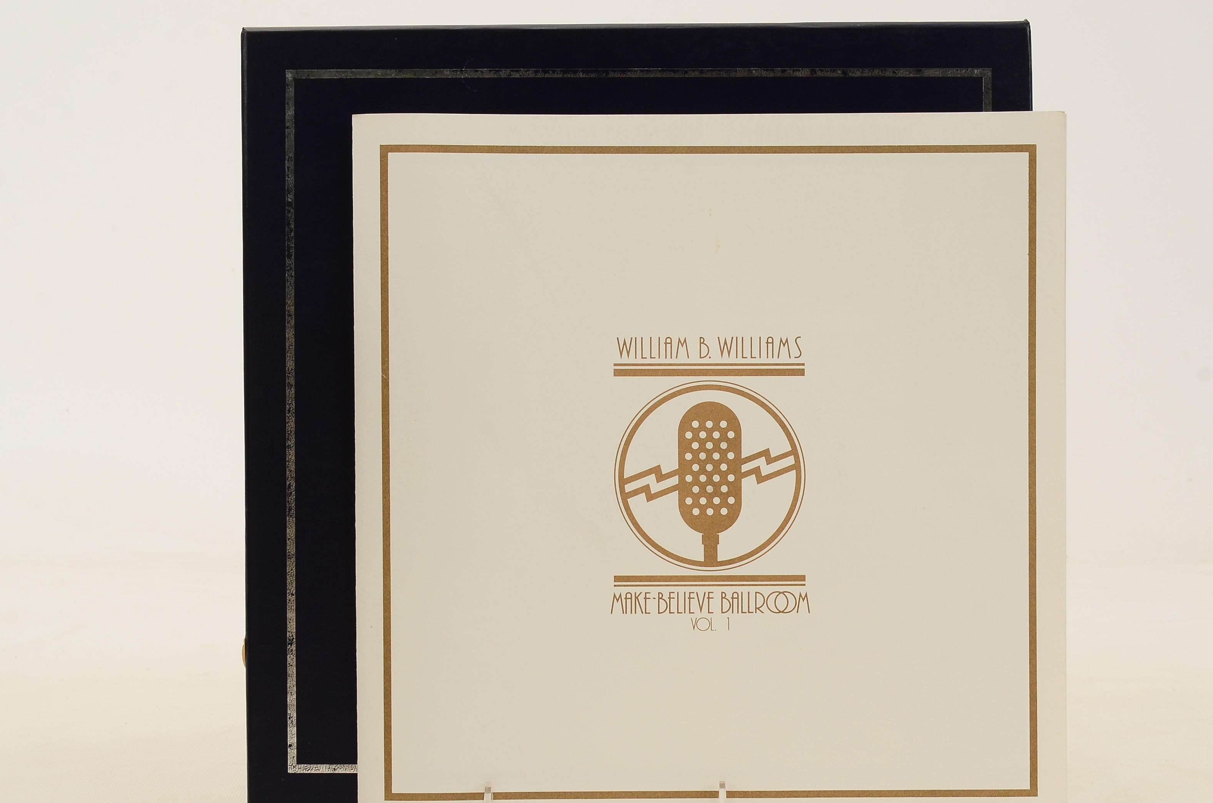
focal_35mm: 55
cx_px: 647
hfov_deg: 36.6
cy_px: 434
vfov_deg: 24.7
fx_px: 1835
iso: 250
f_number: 11
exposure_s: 1/80
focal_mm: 31
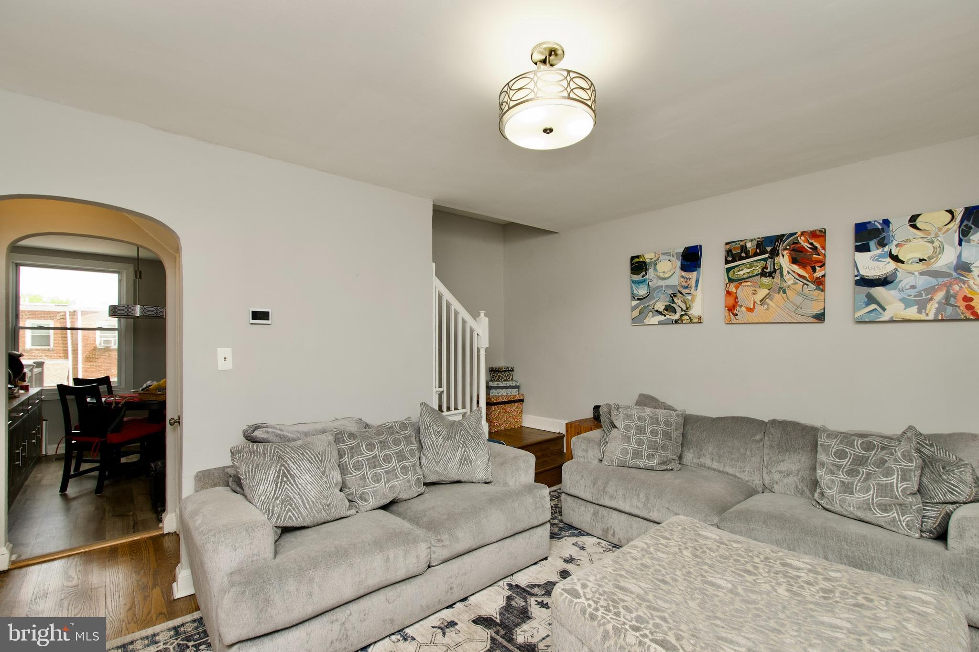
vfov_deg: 77.3
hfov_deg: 100.4
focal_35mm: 15
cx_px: 490
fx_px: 408
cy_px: 326
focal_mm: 10
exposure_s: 1/160
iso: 400
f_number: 7.1
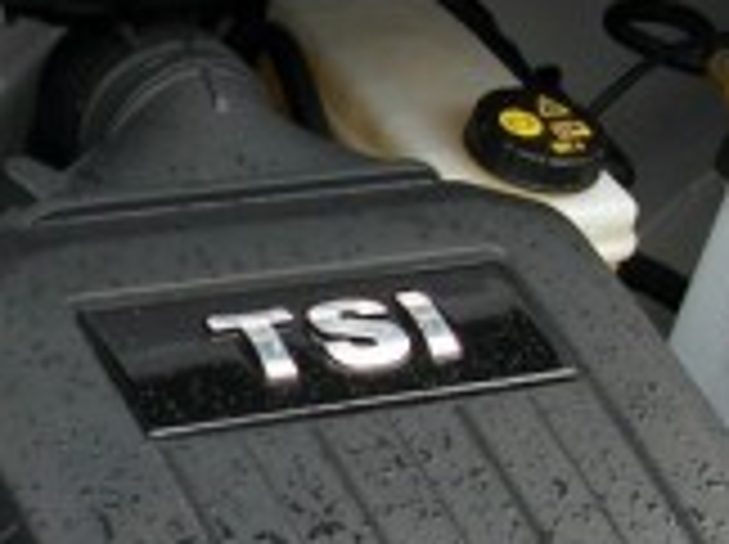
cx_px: -40
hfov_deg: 11.6
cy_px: 472
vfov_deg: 8.8
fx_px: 3533
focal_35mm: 168
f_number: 2.9
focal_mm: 5.7
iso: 80
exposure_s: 1/51
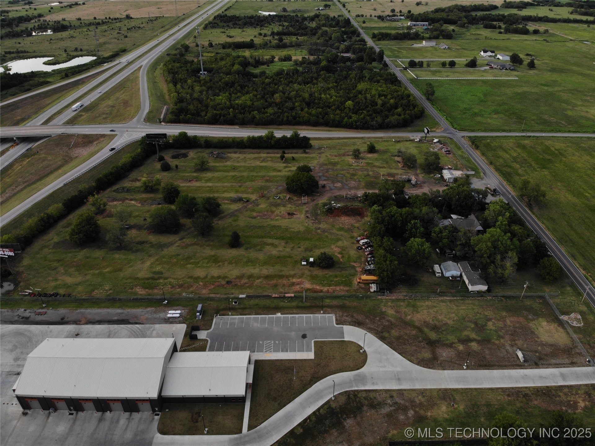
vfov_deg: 56.8
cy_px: 223
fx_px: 412
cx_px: 298
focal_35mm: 24
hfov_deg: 71.6
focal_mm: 4.5
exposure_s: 1/298
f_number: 2.8
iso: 100
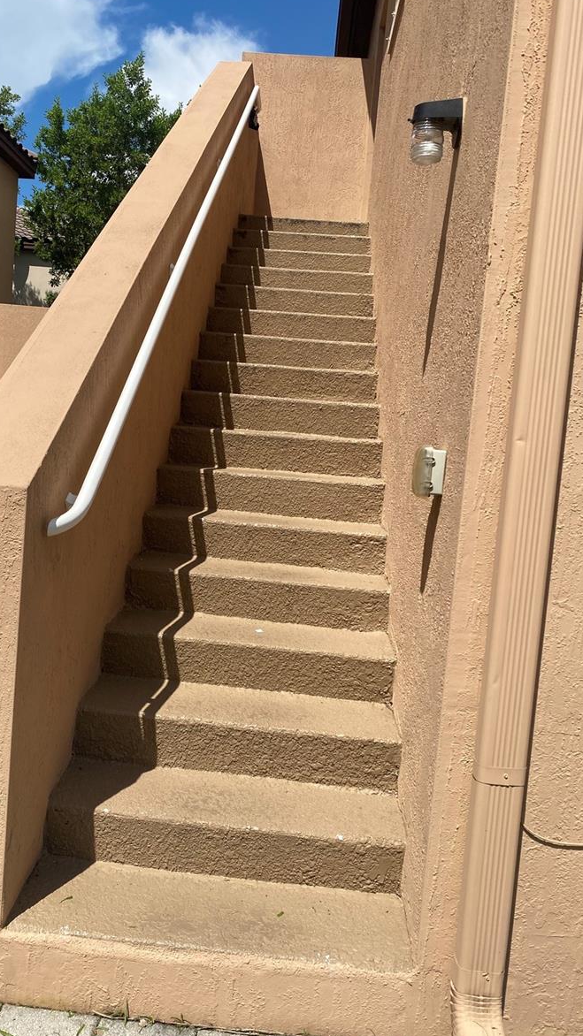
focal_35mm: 29
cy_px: 518
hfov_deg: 40.0
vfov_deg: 66.1
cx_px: 232
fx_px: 797
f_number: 1.8
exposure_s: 1/4444
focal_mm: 4.25
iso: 32
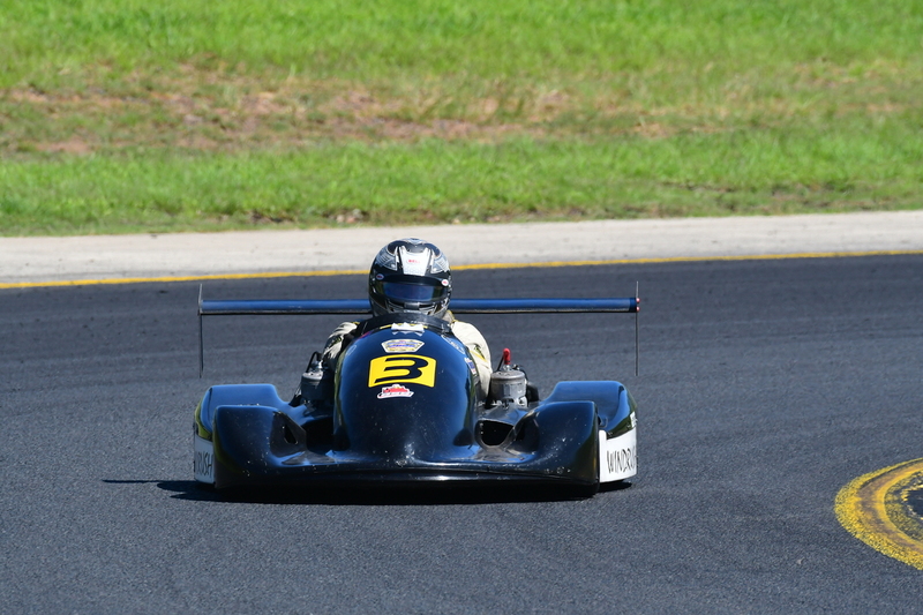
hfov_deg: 3.0
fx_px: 17686
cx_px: 462
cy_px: 308
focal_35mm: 690
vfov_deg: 2.0
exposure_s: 1/640
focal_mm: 460
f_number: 11
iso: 500
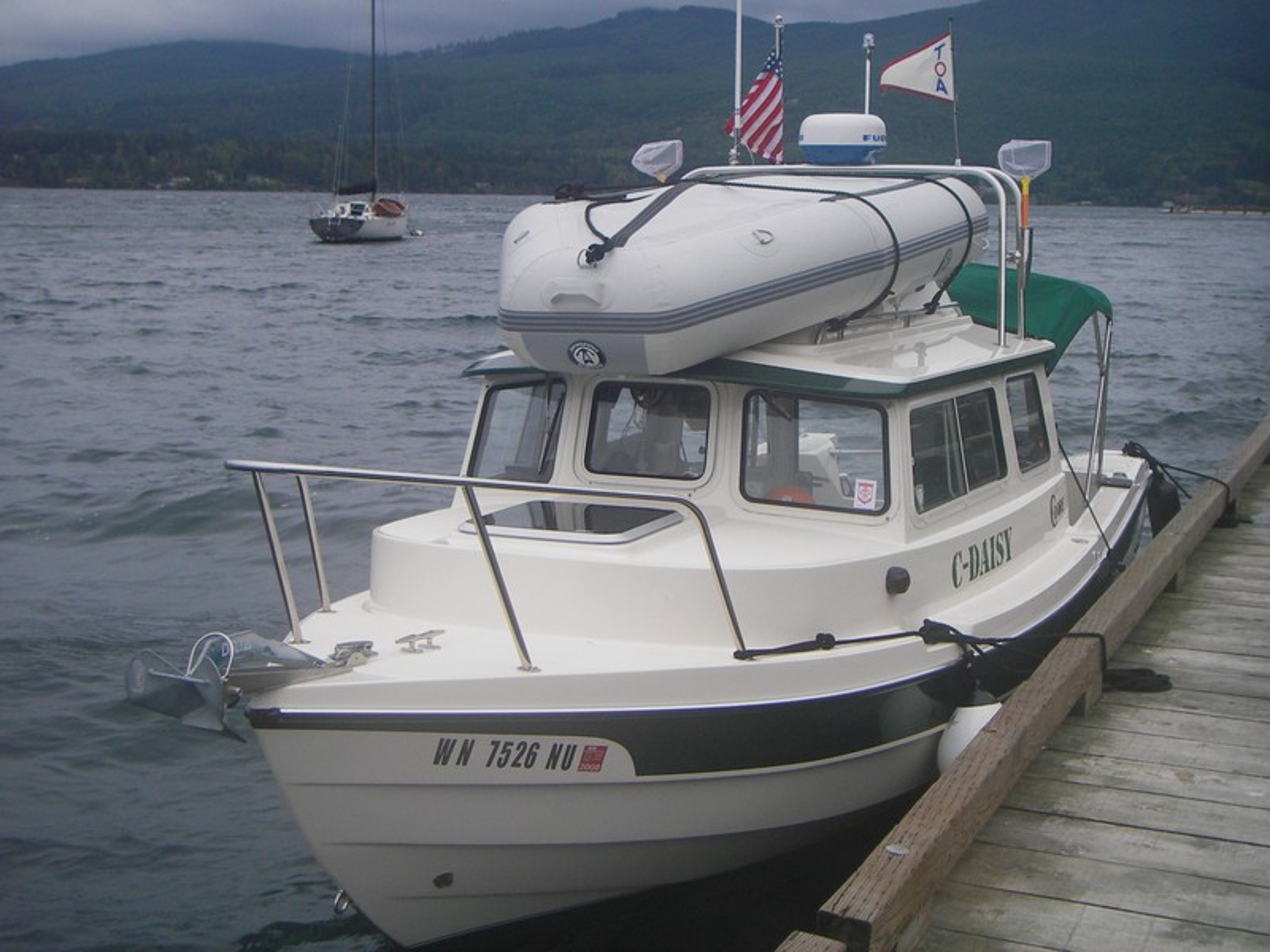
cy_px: 476
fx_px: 1761
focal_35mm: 48
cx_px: 635
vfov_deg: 30.3
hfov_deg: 39.7
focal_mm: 8.1
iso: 50
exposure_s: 1/250
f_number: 3.5
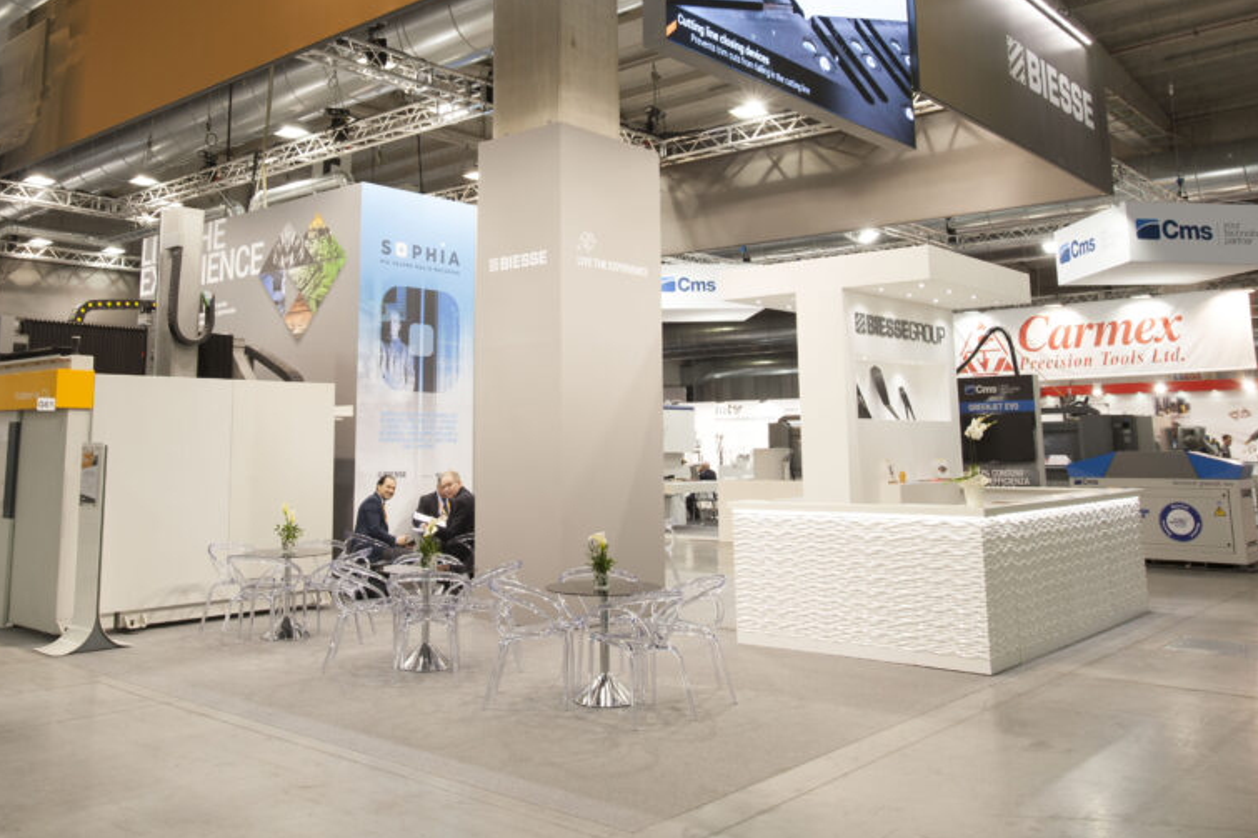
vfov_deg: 41.3
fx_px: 1083
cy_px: 227
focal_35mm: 31
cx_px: 527
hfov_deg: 60.0
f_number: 9
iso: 400
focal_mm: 20
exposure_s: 1/20
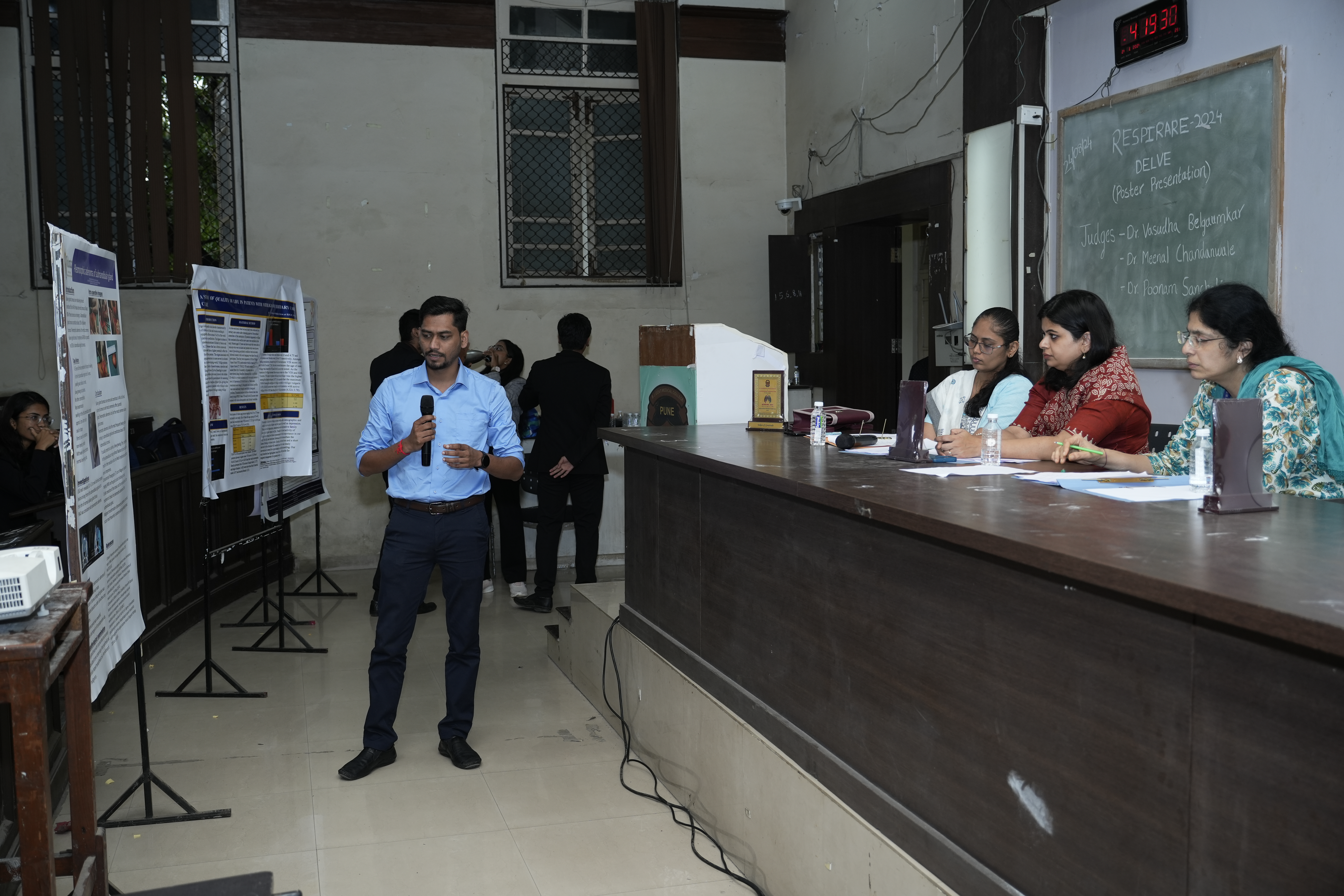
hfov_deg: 54.4
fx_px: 1307
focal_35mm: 35
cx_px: 672
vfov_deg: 37.9
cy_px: 448
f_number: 4
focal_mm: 35
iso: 400
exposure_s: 1/200
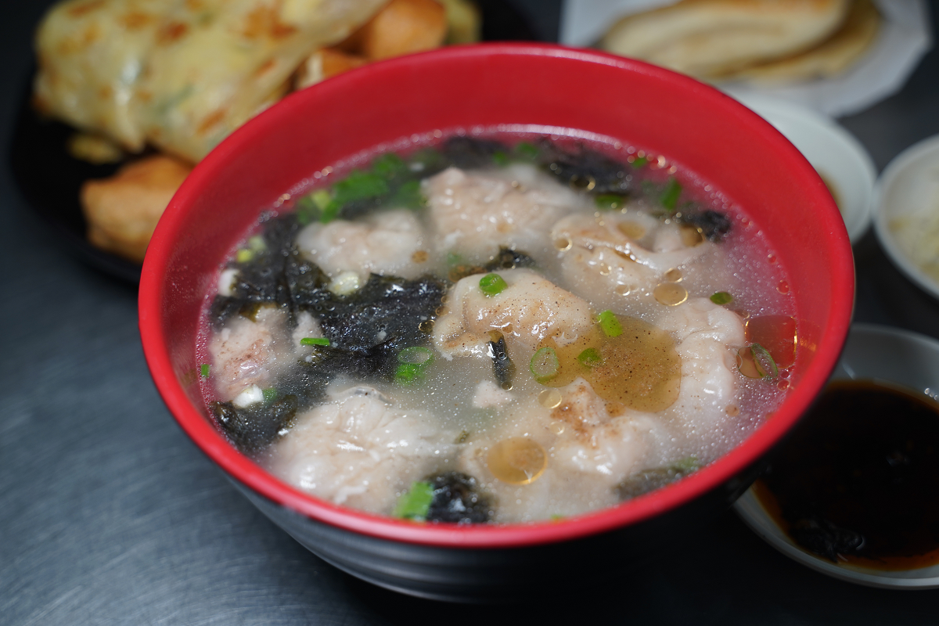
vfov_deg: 27.0
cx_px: 470
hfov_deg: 39.6
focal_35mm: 50
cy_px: 313
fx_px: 1304
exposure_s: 1/60
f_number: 4
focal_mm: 50
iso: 200
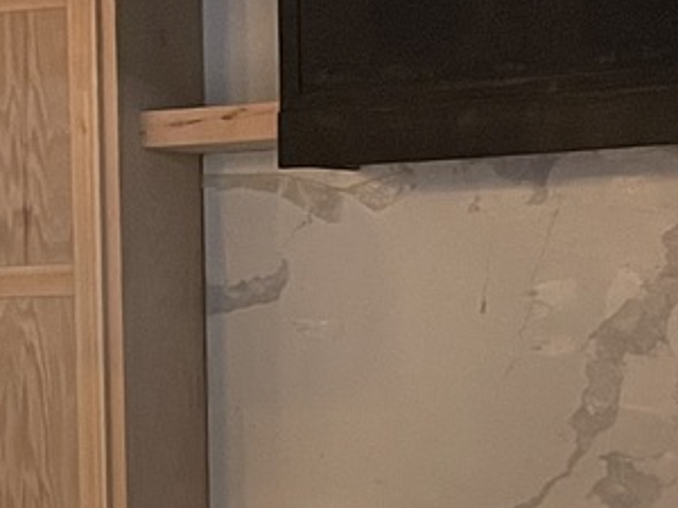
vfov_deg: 11.5
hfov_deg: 15.6
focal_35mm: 125
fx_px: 2448
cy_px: 666
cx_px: 95
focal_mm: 4.2
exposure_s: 1/40
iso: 640
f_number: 1.6
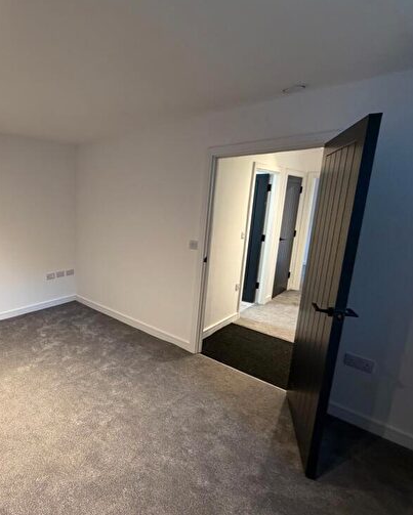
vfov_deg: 83.2
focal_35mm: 19
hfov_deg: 63.7
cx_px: 74
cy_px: 250
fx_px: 290
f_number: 2.2
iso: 250
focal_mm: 2.22
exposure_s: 1/50
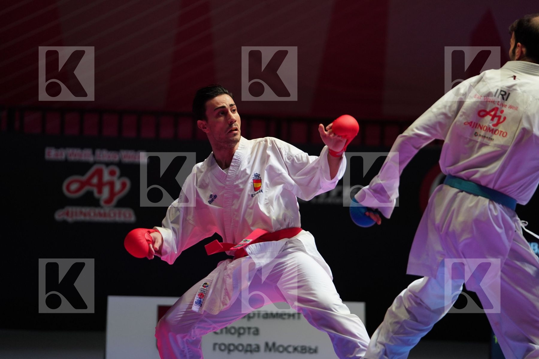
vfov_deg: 6.9
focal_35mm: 200
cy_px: 180
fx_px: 2994
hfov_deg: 10.3
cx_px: 270
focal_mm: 200
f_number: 2.8
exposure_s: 1/1000
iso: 2000
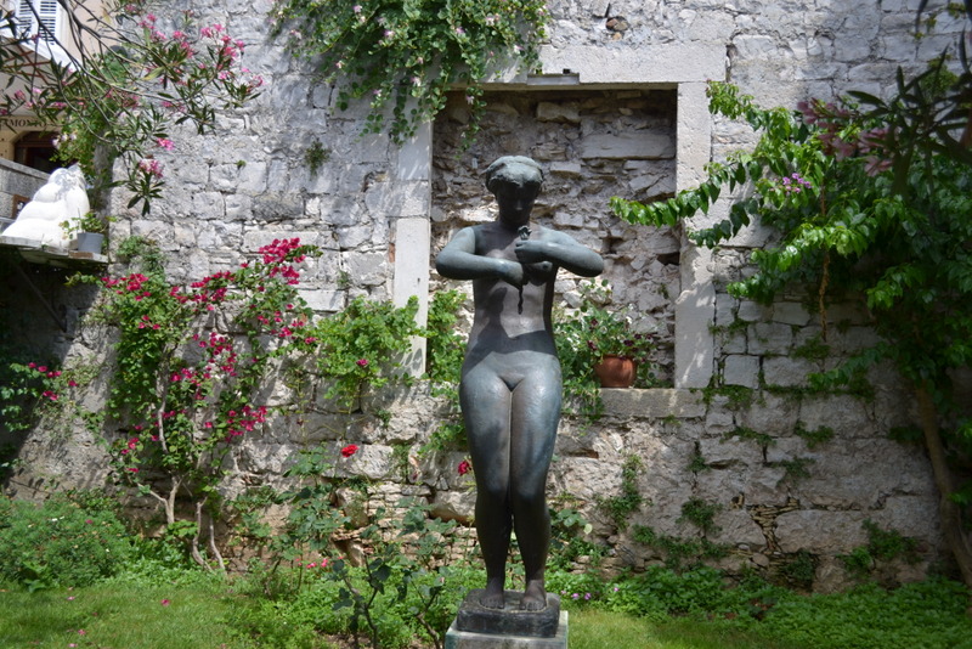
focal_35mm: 33
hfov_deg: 57.2
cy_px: 324
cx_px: 486
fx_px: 891
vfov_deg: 40.0
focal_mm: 22
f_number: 4
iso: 100
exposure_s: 1/400
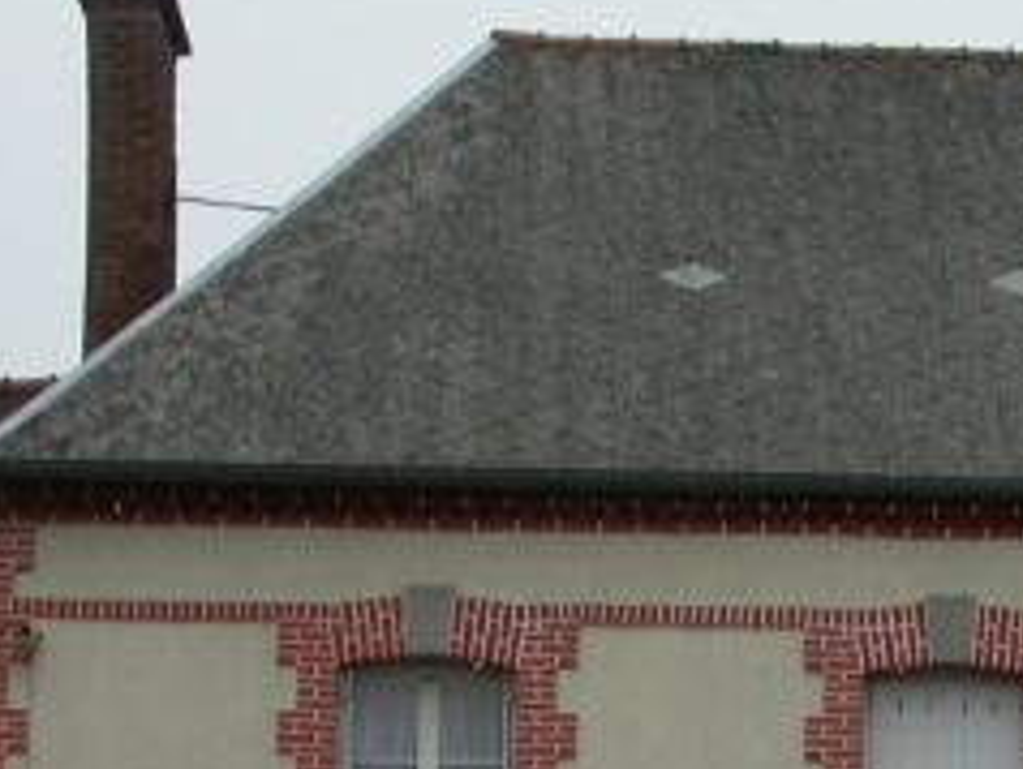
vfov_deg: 11.6
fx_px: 3727
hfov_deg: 15.3
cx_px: 1040
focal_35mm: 126
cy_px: 795
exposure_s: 1/134
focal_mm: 9.1
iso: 100
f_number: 4.9
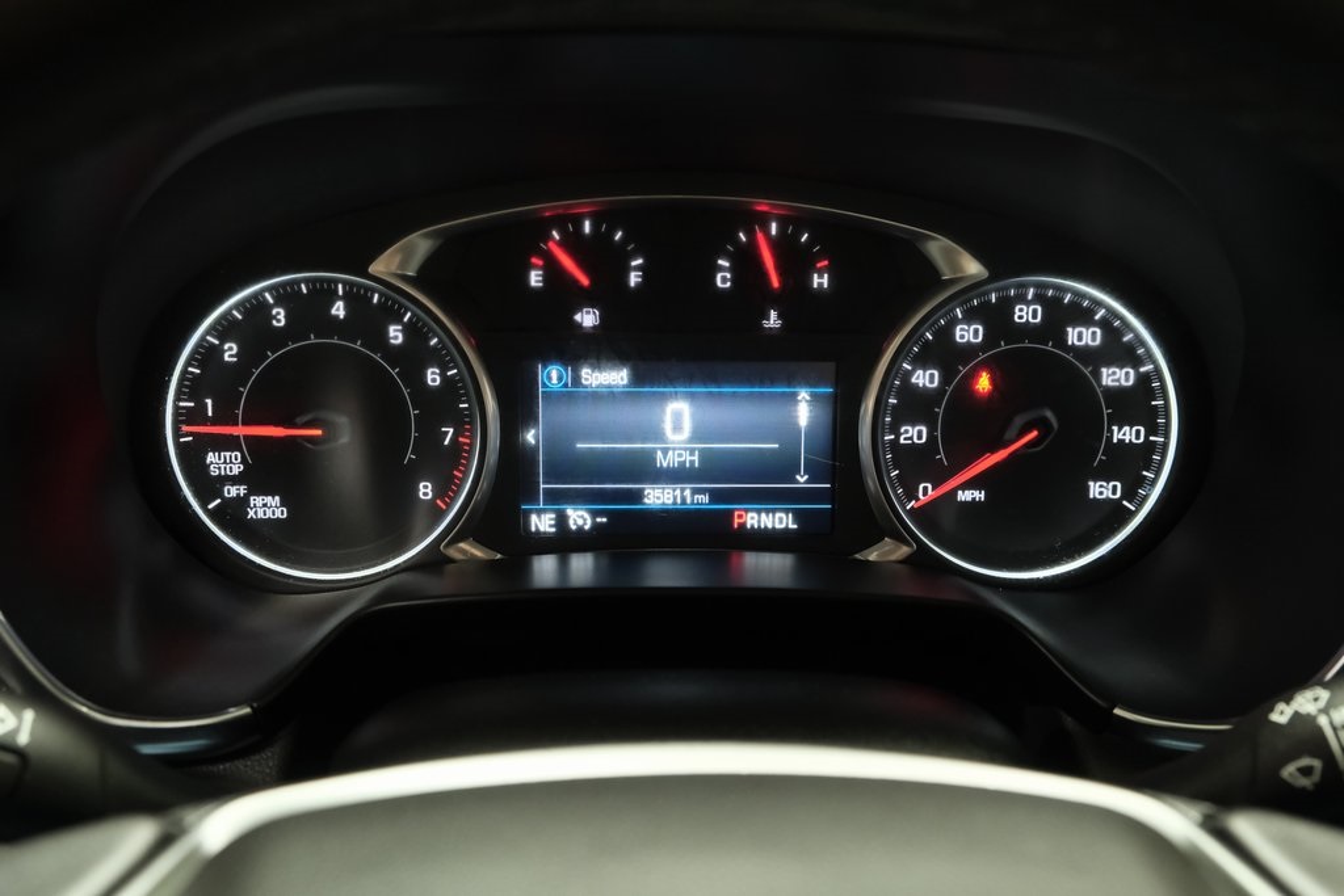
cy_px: 448
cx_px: 672
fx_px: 1307
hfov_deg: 54.4
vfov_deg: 37.9
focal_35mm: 35
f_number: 5
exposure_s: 1/40
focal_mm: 23.3
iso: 3200
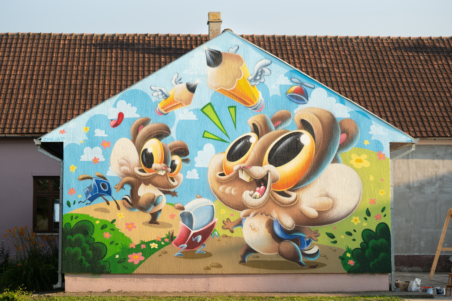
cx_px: 226
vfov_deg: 16.1
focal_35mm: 85
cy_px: 150
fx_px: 1067
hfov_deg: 23.9
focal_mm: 85
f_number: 1.4
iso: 100
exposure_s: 1/4000
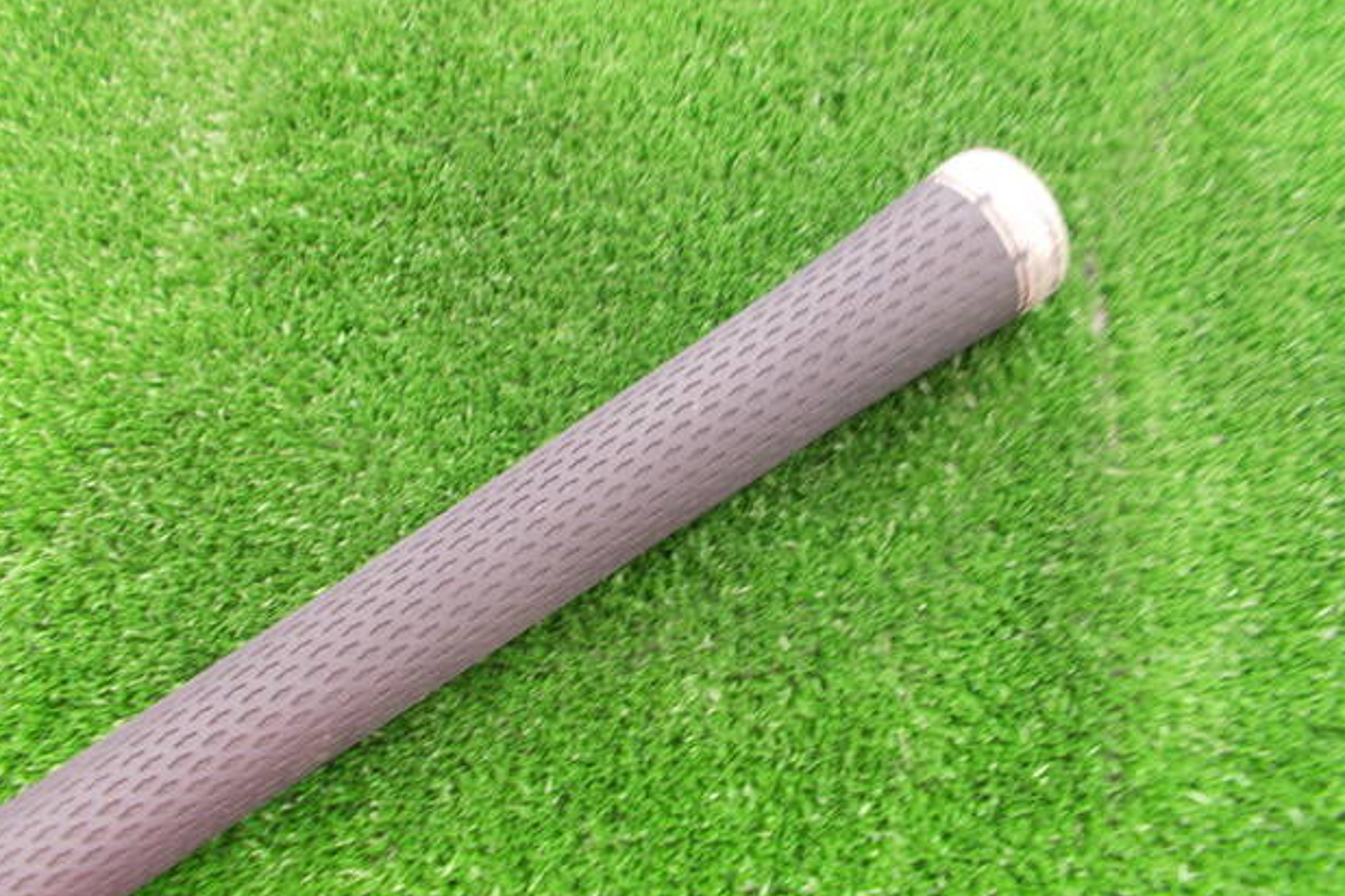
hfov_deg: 65.5
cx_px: 683
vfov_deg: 46.4
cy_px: 448
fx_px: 1046
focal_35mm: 28
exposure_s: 1/8
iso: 200
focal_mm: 4.6
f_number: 3.2
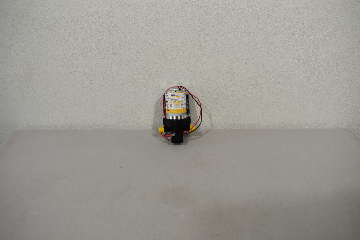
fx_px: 270
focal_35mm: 27
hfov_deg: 67.4
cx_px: 180
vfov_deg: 47.9
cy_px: 120
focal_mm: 18
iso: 360
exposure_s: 1/125
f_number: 5.6
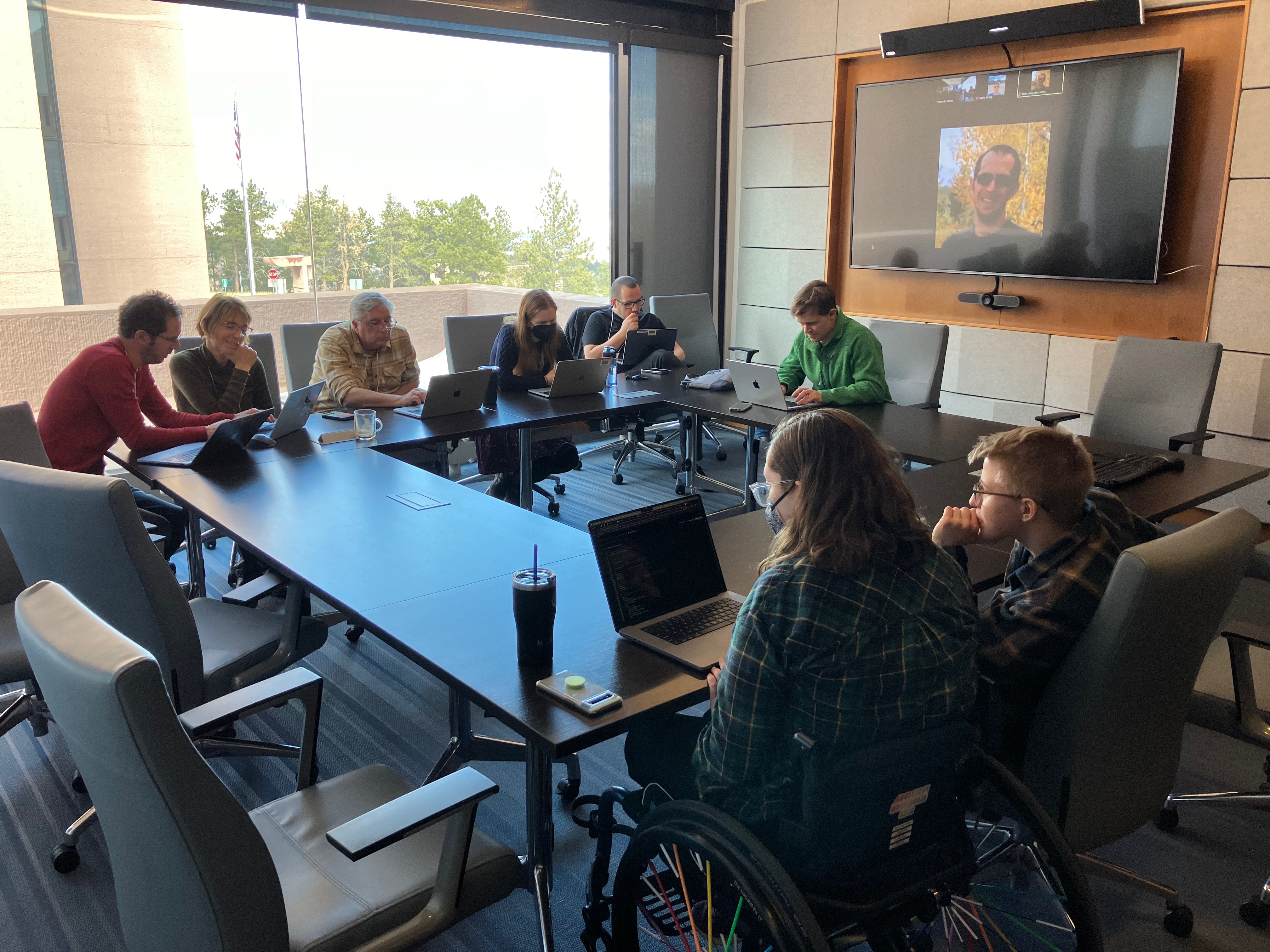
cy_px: 476
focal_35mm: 28
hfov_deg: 63.4
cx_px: 635
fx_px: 1027
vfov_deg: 49.7
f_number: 1.8
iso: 64
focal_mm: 3.99
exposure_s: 1/121
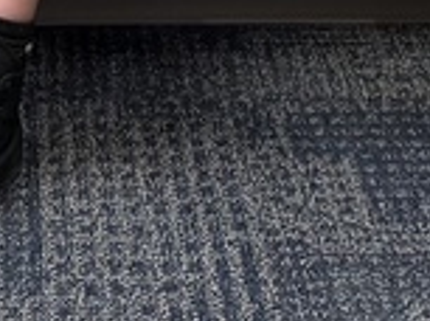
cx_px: 45
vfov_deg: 7.8
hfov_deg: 12.2
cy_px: -690
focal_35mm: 161
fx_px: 1995
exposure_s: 1/60
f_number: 1.78
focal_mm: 6.76
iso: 250
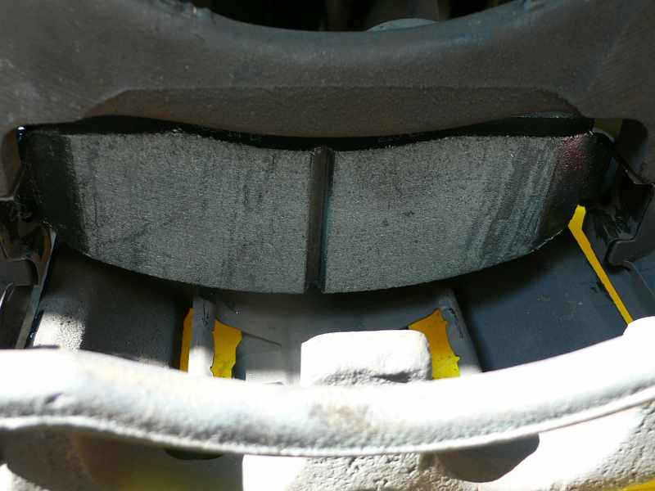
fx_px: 643
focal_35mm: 34
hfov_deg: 54.0
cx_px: 328
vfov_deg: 41.8
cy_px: 246
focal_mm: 6.3
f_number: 2.8
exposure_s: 1/40
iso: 80
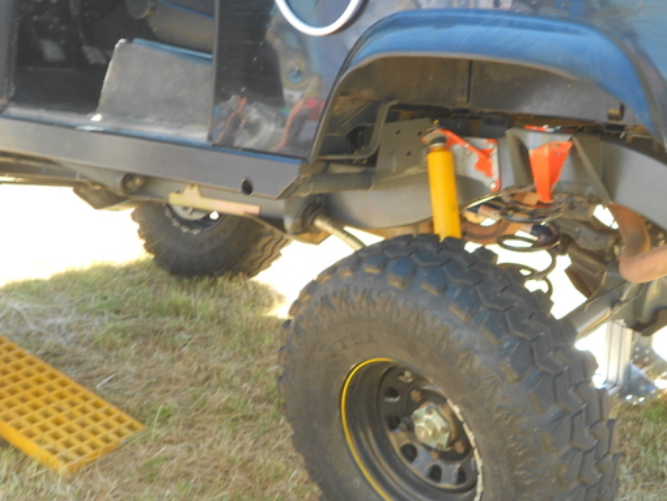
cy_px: 271
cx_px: 454
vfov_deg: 24.8
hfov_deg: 32.4
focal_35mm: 59
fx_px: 1137
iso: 80
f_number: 4.2
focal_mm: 7.7
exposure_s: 1/40
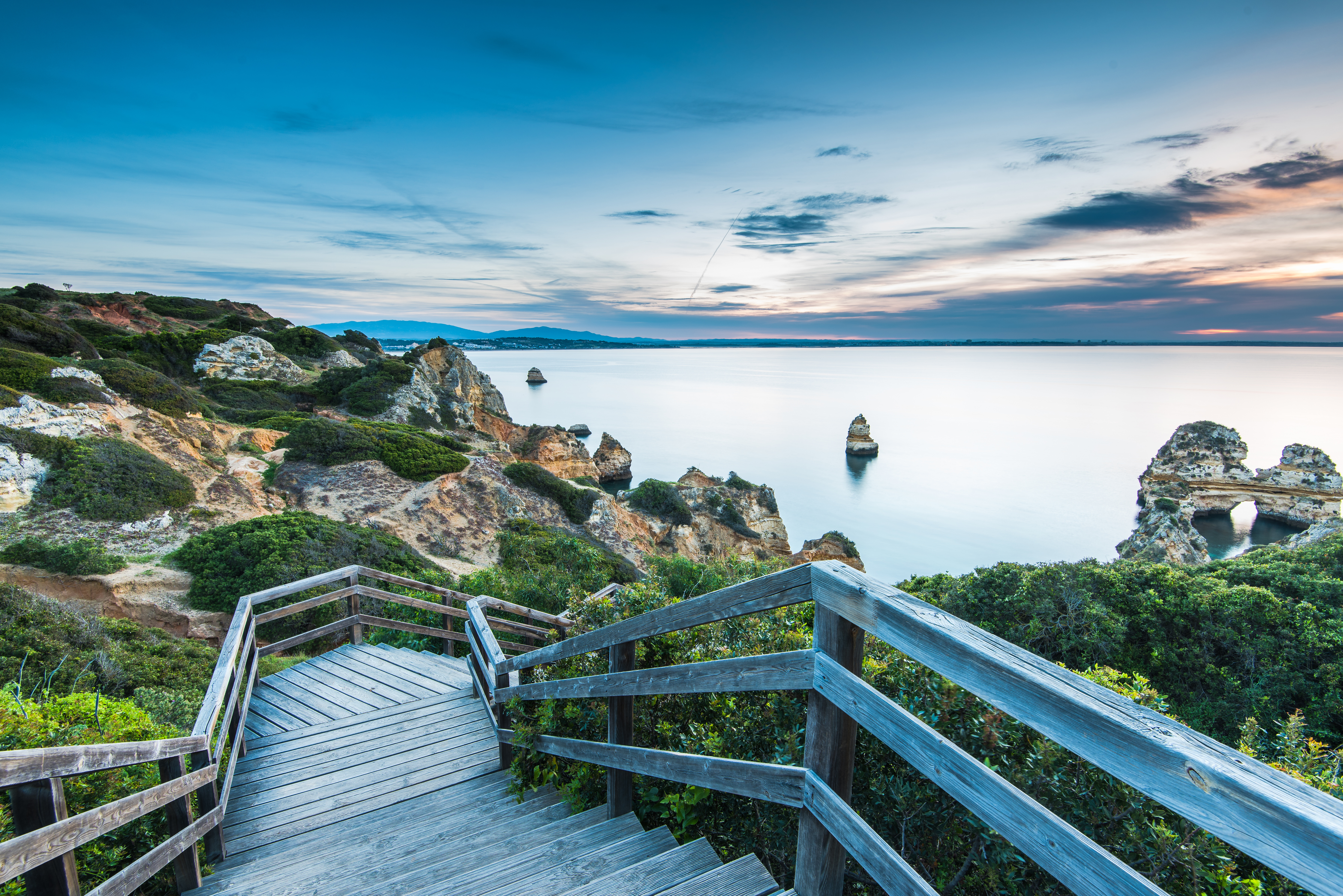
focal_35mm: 16
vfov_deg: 73.8
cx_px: 672
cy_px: 448
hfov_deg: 96.7
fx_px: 597
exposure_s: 2.5
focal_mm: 16
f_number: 11
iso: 31
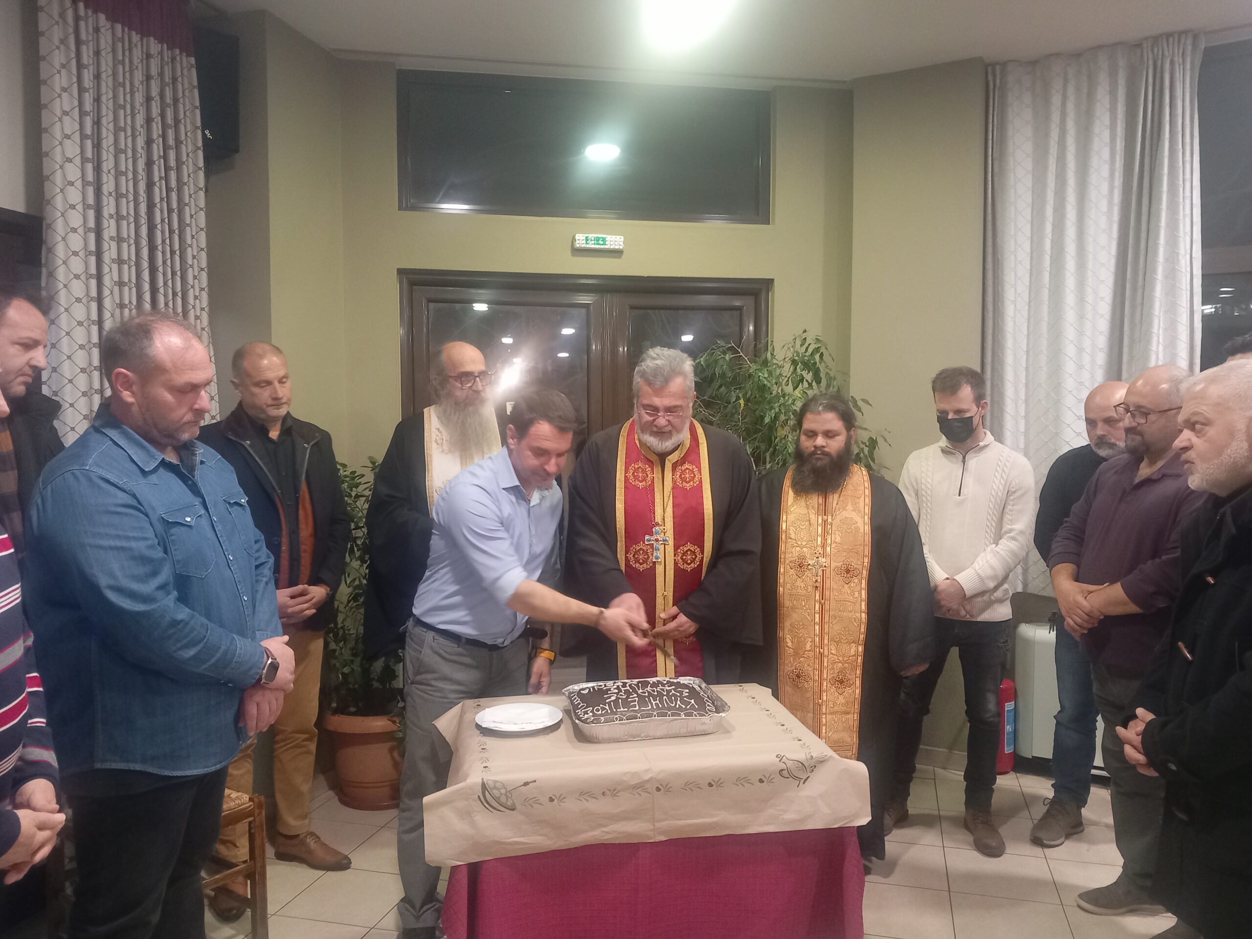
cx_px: 626
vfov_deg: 51.4
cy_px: 470
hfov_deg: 65.3
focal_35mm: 27
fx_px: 977
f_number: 1.8
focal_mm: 4
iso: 400
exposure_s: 1/25
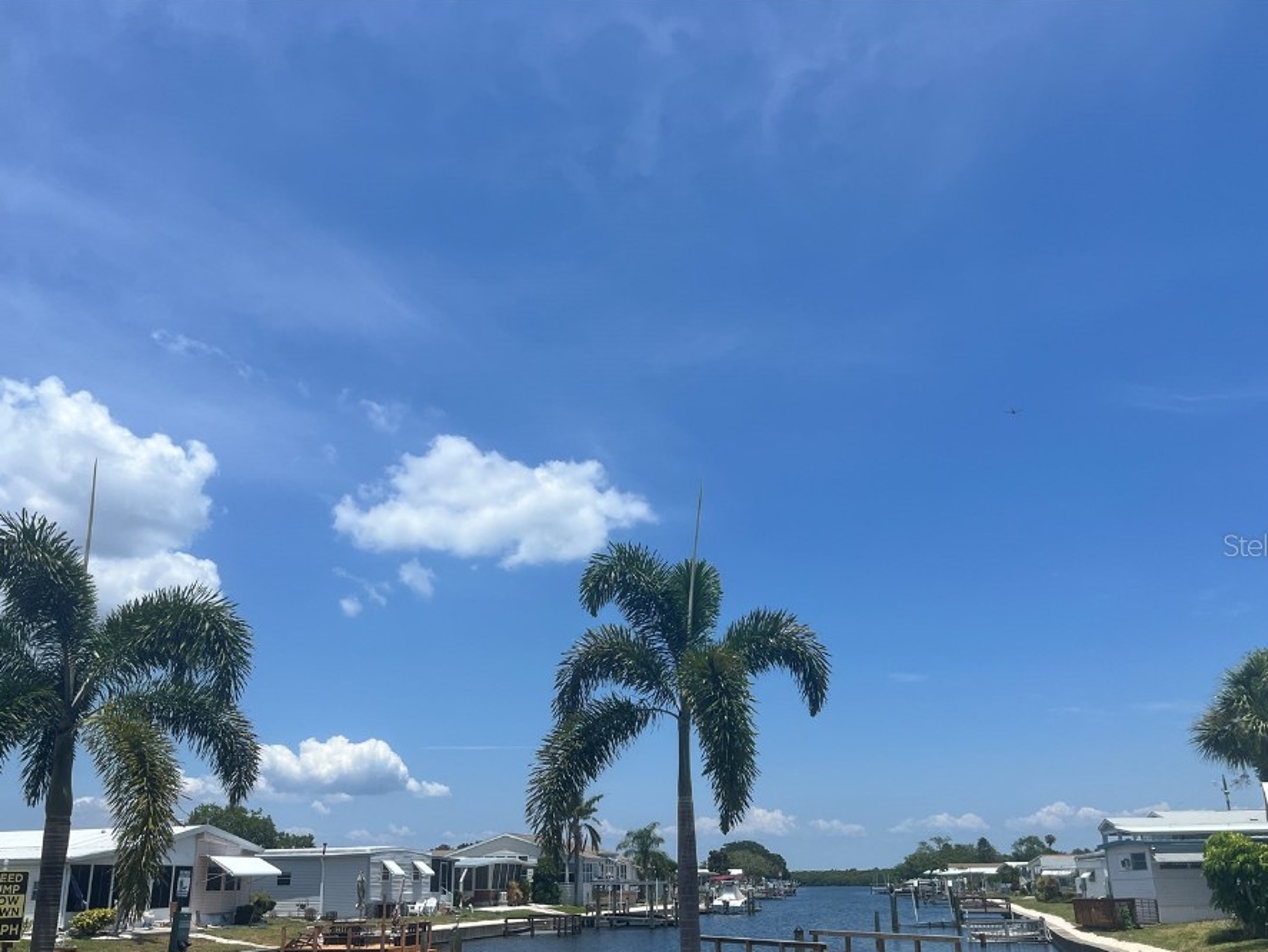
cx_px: 626
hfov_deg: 59.9
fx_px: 1099
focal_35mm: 30
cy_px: 545
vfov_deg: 46.7
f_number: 1.6
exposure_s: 1/5848
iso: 50
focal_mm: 5.1
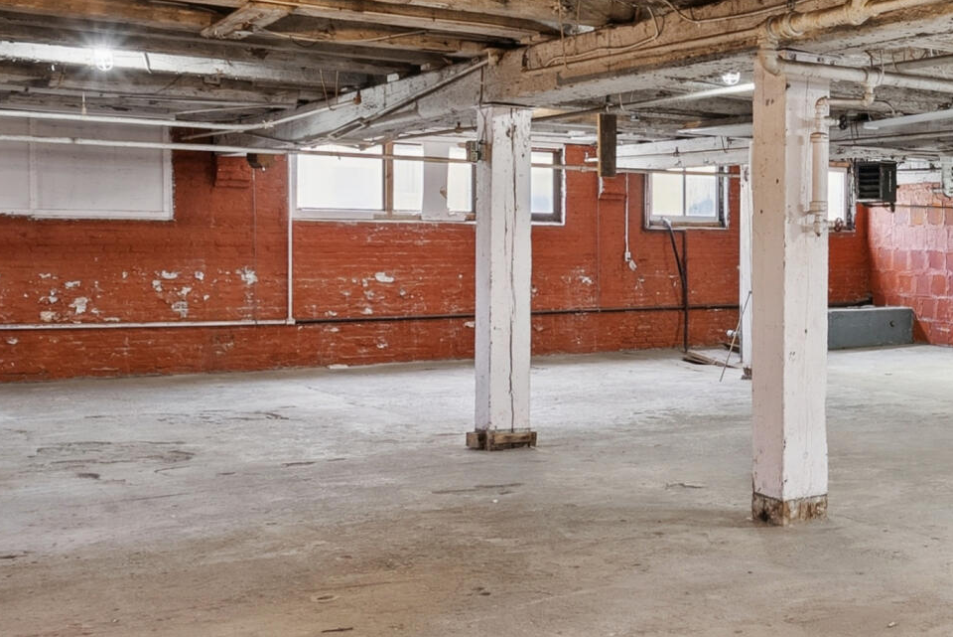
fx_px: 1324
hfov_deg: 35.4
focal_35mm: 50
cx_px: 976
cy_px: 258
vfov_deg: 27.0
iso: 250
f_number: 7.1
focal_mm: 16
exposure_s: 1/8
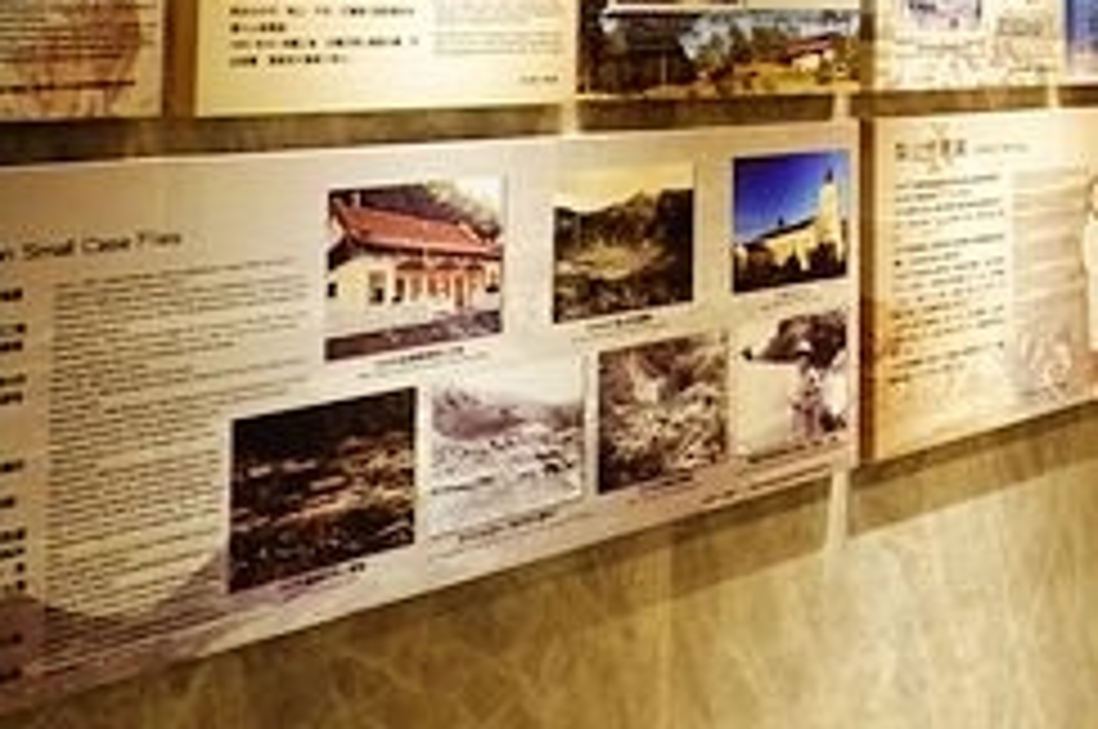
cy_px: -97
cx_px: 1170
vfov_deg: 20.1
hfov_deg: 28.9
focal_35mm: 64
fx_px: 1949
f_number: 2.8
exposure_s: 1/30
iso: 400
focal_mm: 9
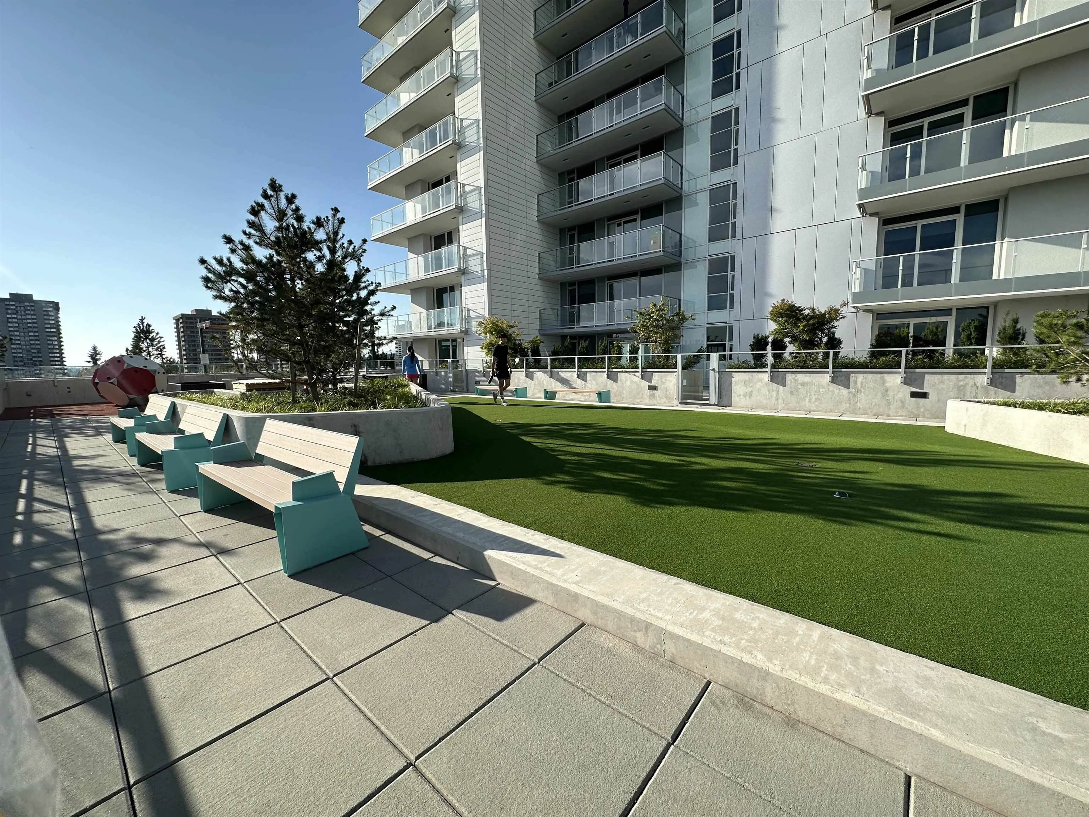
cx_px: 544
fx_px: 440
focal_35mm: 14
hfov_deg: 102.1
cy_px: 408
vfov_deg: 85.7
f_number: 2.2
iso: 50
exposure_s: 1/1182
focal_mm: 2.22
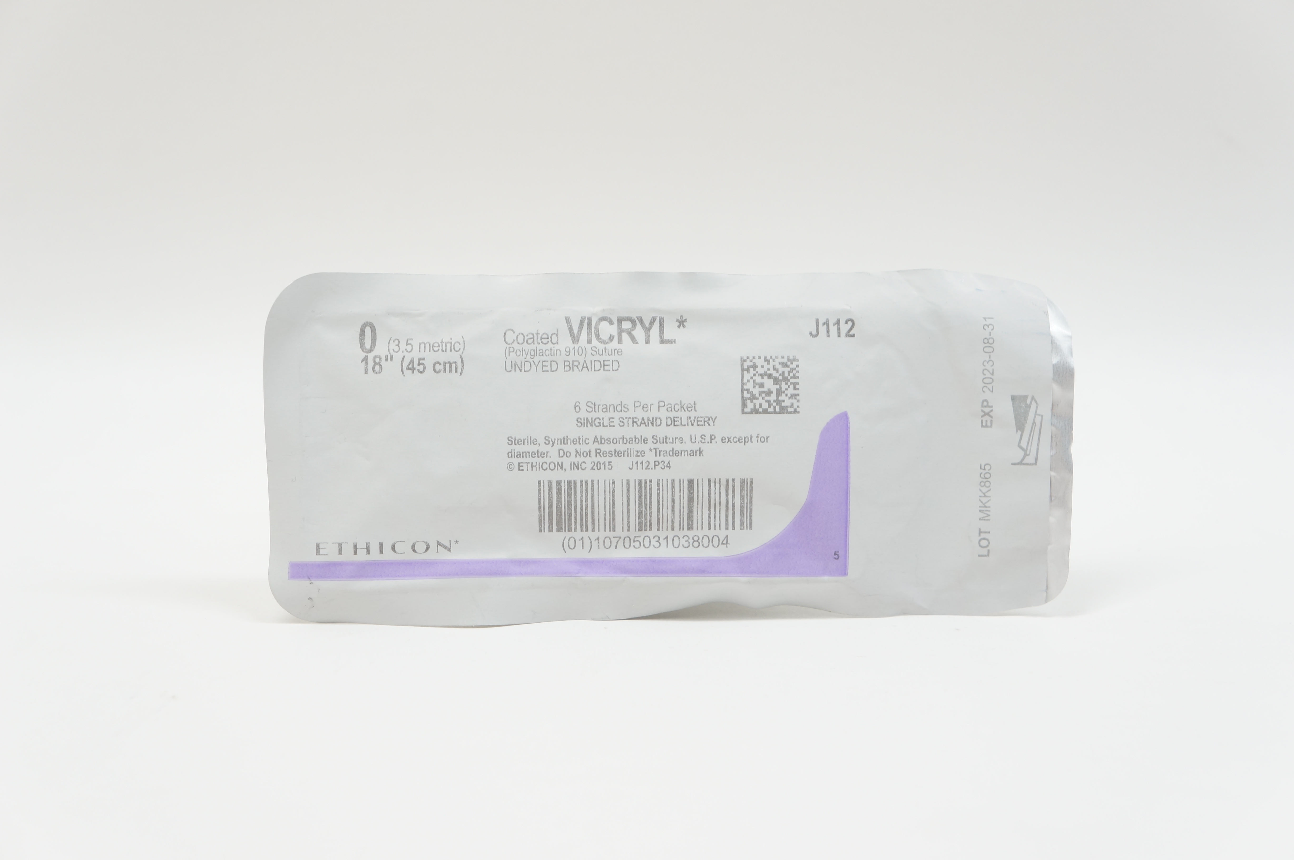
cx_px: 647
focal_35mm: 57
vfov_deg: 23.7
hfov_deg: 35.1
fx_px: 2047
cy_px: 430
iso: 400
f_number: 6.3
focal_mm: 38
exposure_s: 1/50
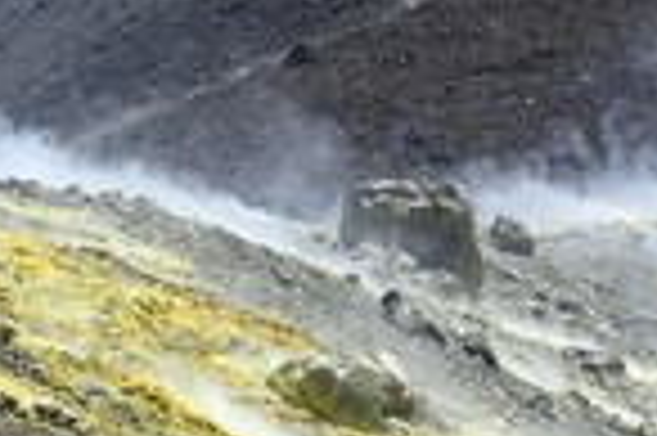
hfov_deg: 4.5
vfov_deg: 3.0
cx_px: 634
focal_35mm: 461
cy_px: 584
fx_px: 8404
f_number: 14
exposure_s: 1/320
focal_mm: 160
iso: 200
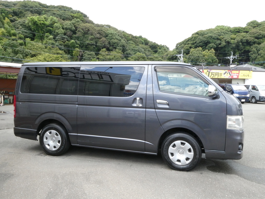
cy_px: 100
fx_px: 199
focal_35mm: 26
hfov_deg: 67.3
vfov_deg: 53.1
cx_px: 132
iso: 200
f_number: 8
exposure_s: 1/80
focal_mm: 4.7
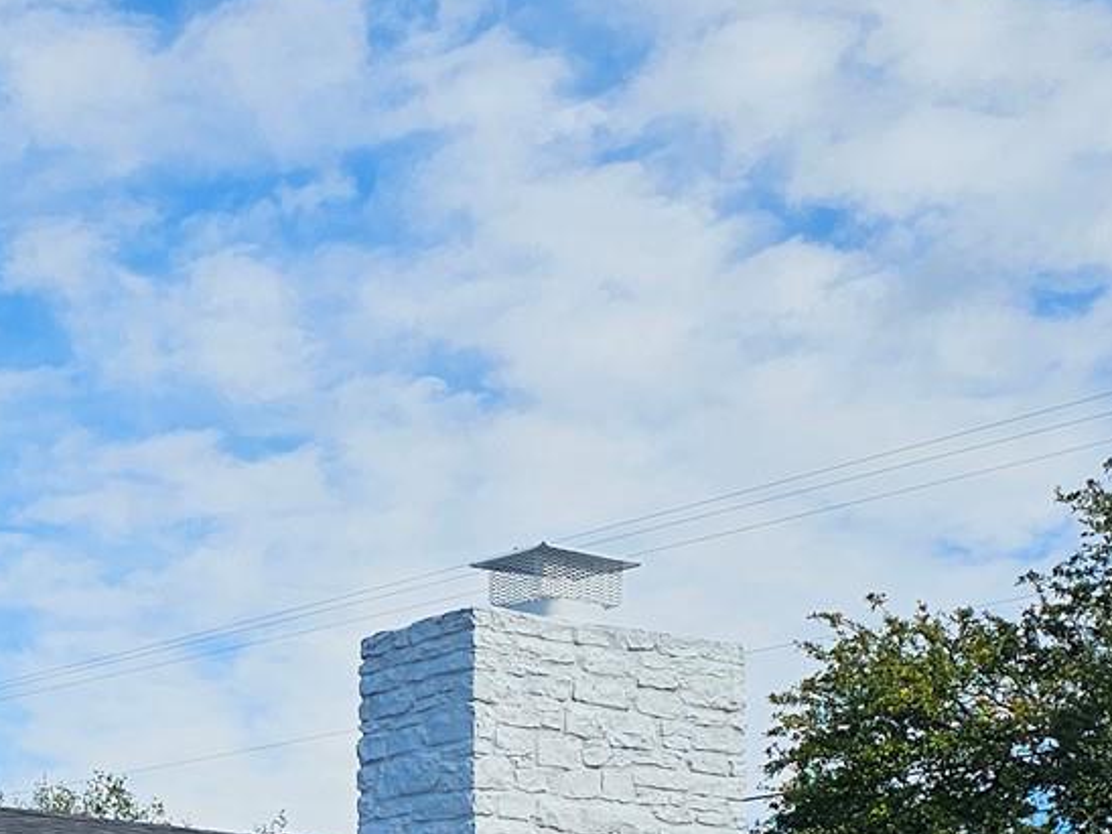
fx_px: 2763
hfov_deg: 21.8
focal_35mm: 86
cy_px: 1021
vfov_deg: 16.4
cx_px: -43
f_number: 1.7
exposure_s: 1/1235
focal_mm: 6.3
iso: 10
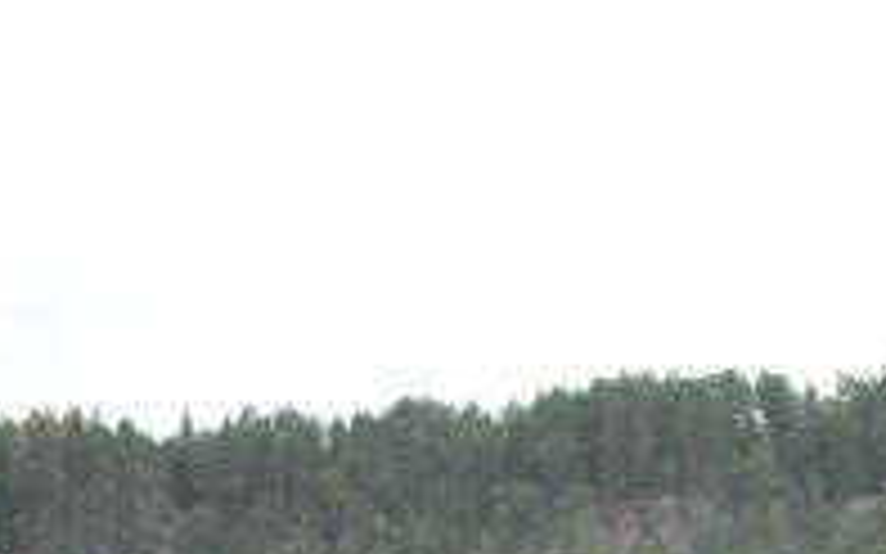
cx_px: -58
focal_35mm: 112
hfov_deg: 18.0
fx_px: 2704
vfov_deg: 10.7
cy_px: 1103
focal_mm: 18
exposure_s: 1/200
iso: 100
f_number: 5
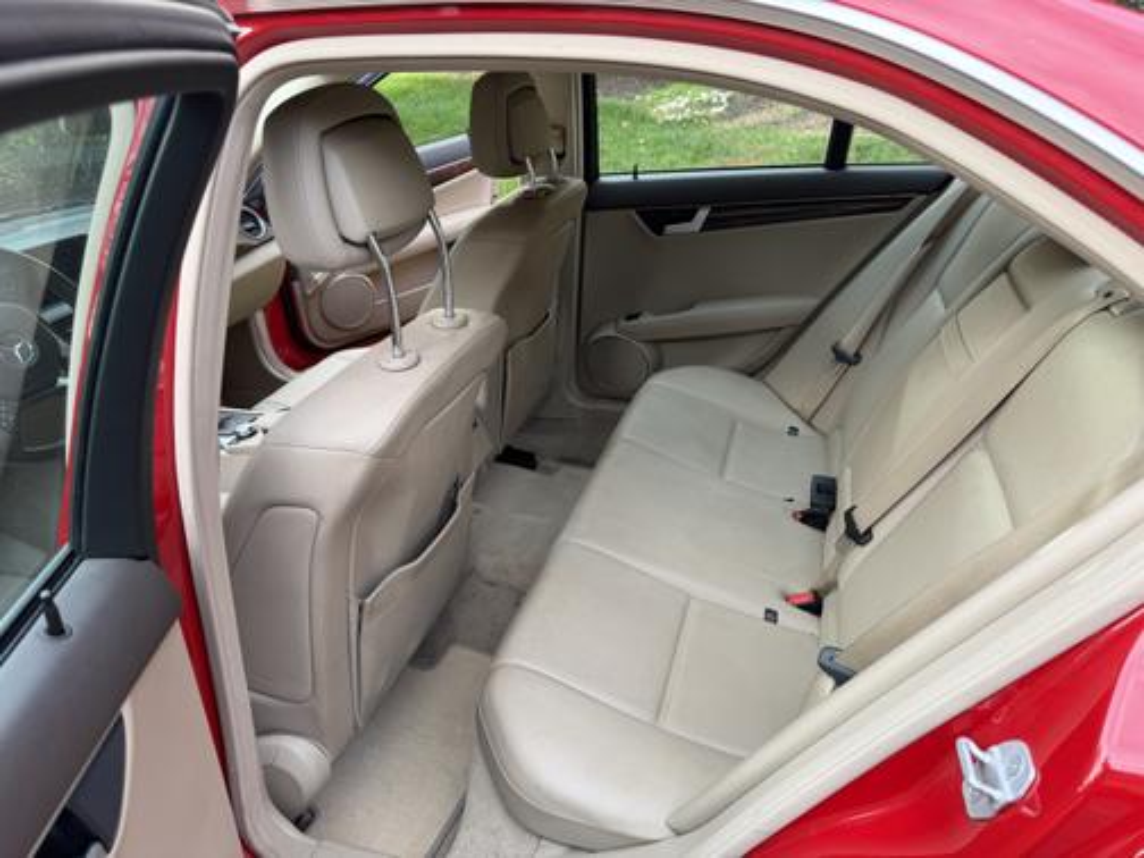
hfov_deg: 71.6
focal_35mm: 24
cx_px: 572
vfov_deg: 56.8
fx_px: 793
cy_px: 429
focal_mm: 6.76
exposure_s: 1/130
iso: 50
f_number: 1.78
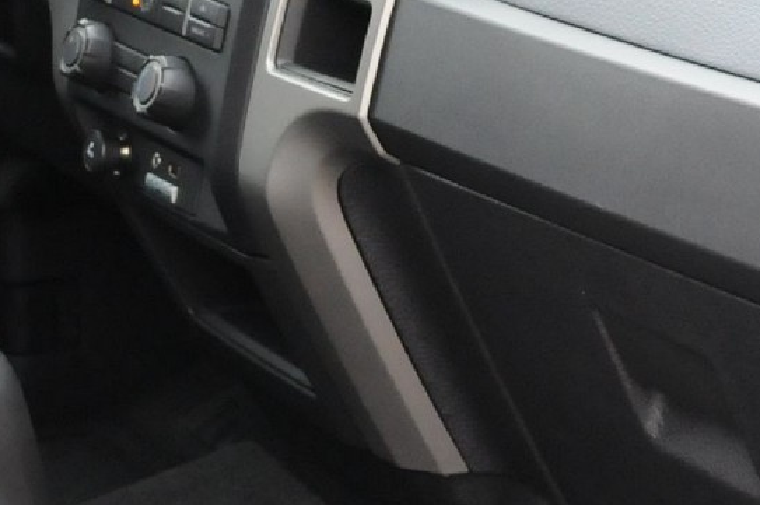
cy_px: 280
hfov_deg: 14.5
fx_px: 2911
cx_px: -90
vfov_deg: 9.9
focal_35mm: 138
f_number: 5.6
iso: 1000
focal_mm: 20
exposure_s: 1/50
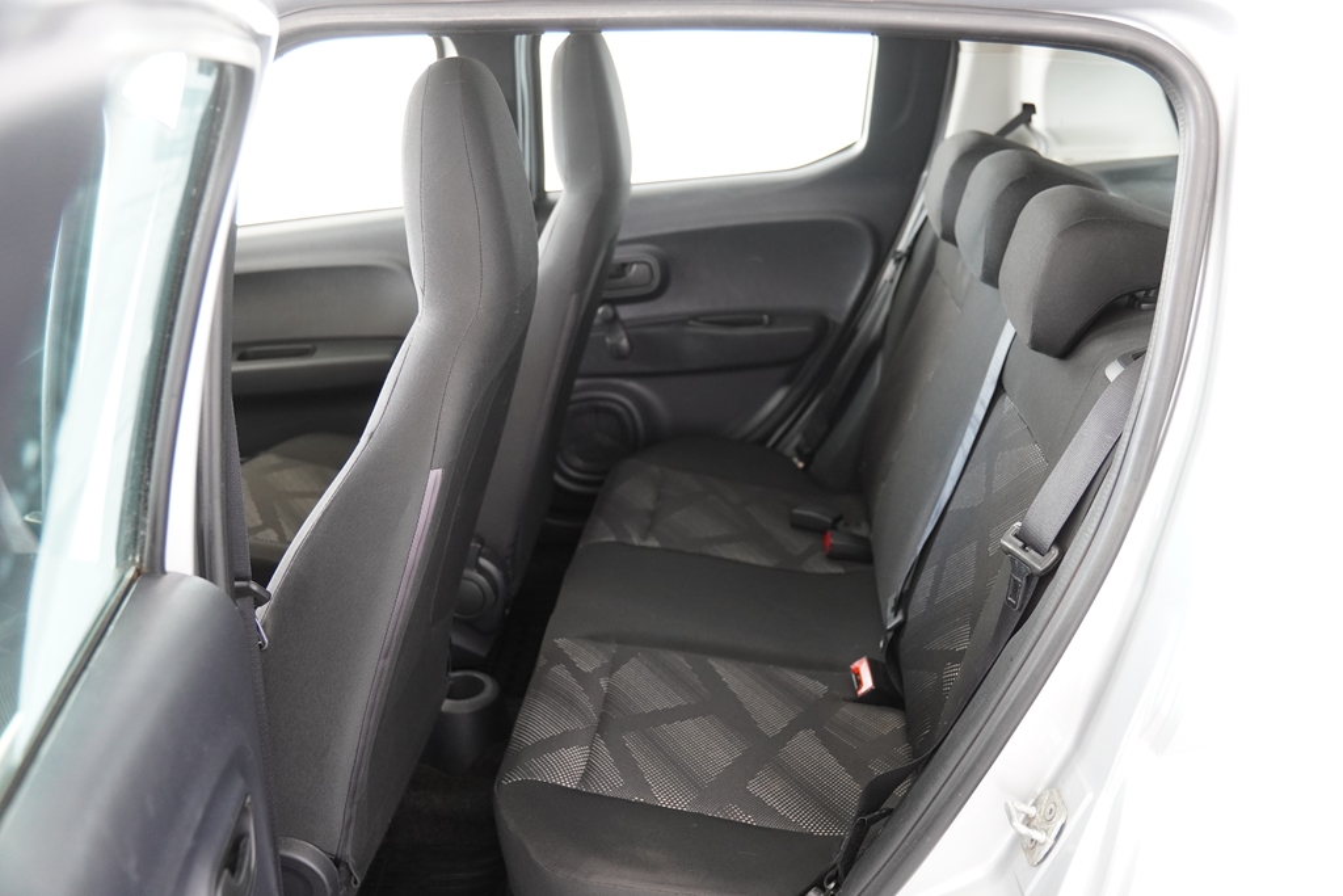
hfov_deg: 57.2
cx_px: 672
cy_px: 448
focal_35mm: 33
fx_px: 1231
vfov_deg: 40.0
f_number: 2.8
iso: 800
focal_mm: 22
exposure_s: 1/60
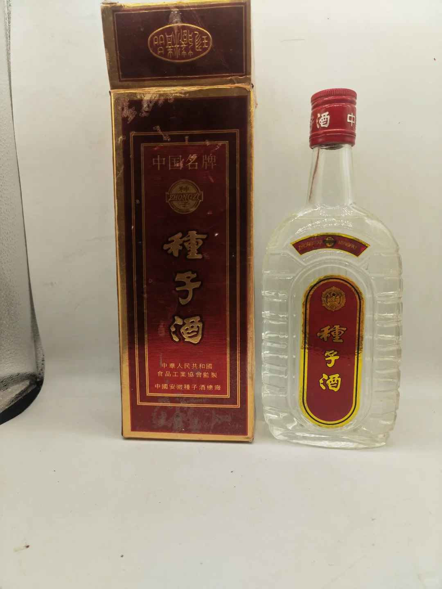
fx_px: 460
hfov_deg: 51.4
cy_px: 294
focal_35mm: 27
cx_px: 221
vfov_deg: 65.3
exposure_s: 1/560
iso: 100
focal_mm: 5.52
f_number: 1.9
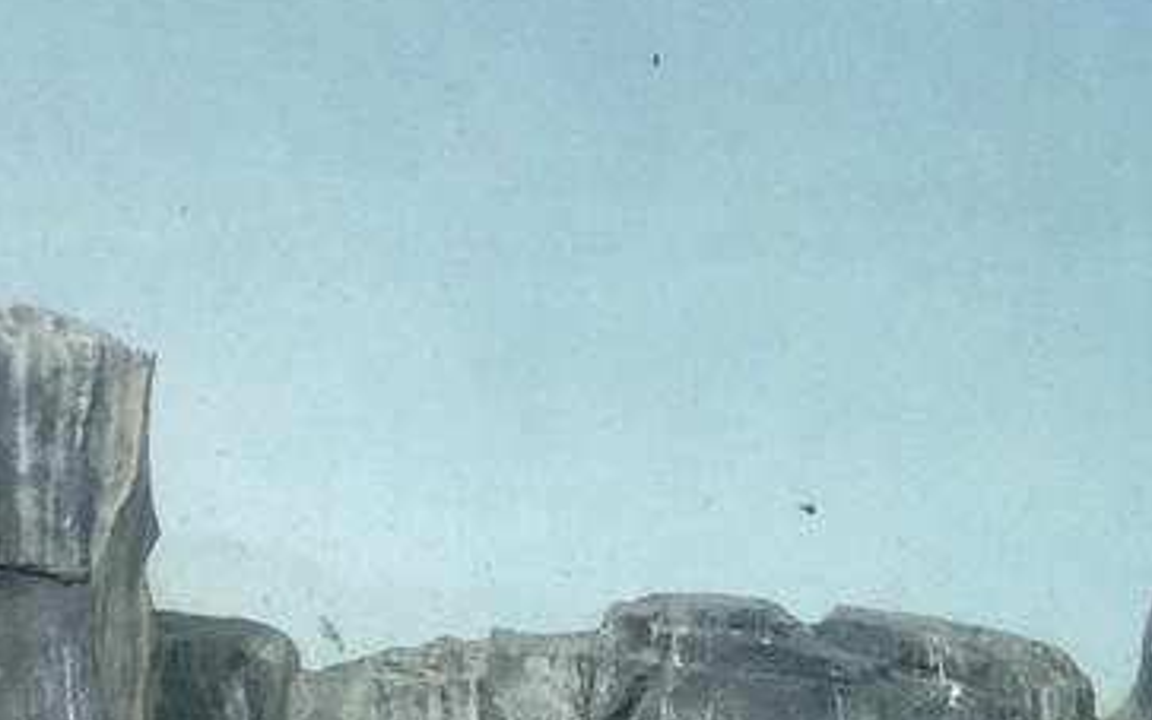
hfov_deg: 12.8
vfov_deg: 8.2
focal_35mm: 154
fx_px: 4836
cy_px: 1323
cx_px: 1764
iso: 125
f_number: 2.4
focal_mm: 4.13
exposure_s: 1/20
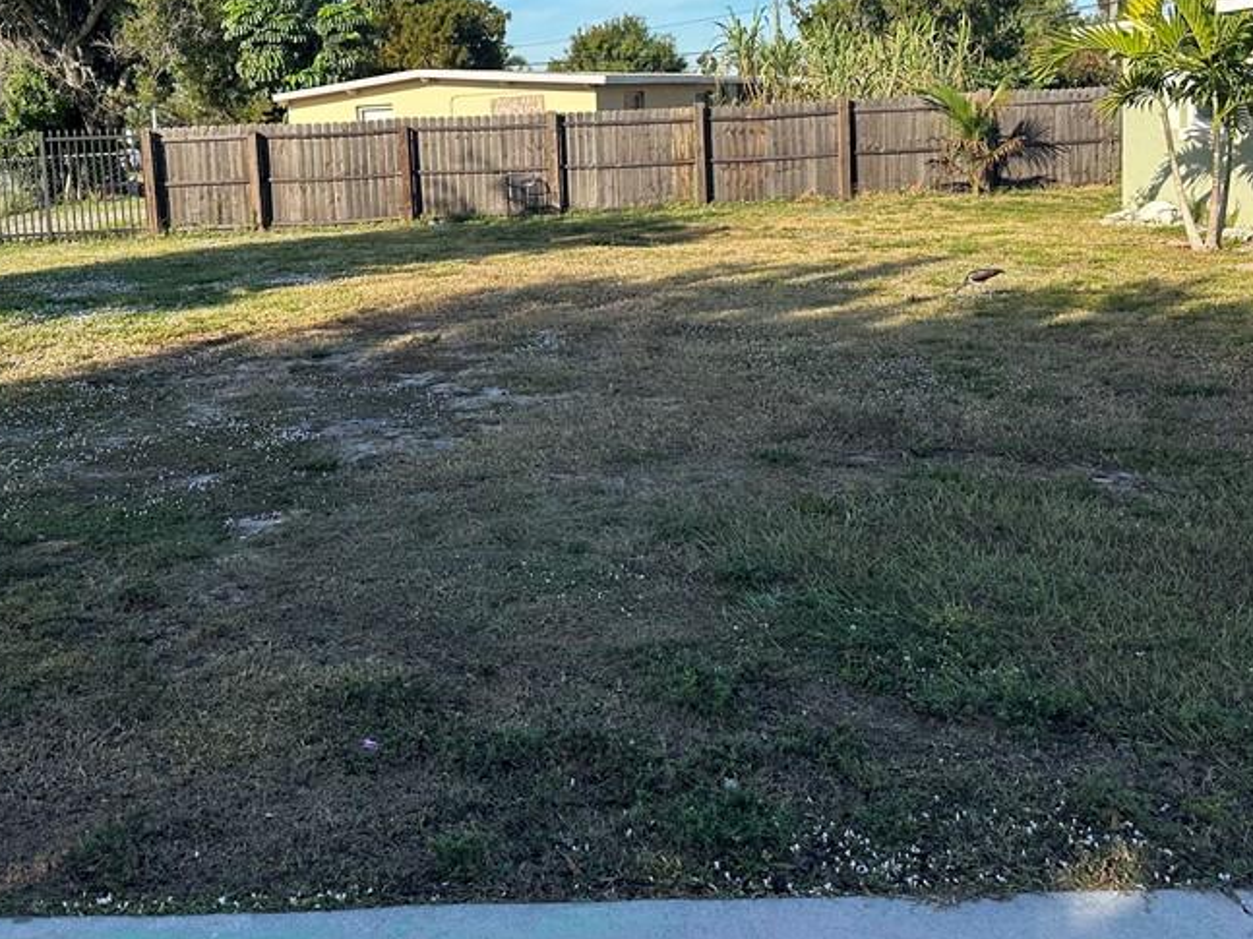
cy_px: 263
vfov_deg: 37.0
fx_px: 1375
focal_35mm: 38
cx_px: 529
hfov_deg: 48.8
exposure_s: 1/2525
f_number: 1.78
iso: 80
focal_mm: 6.86
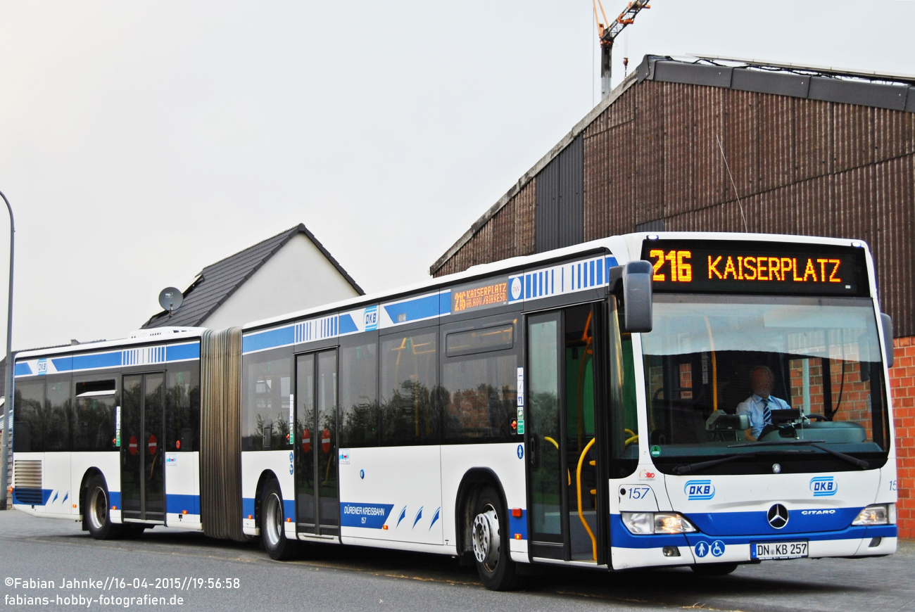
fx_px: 1336
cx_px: 458
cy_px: 306
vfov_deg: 25.8
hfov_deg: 37.8
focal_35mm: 52
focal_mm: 35
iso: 200
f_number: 4.8
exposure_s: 1/60
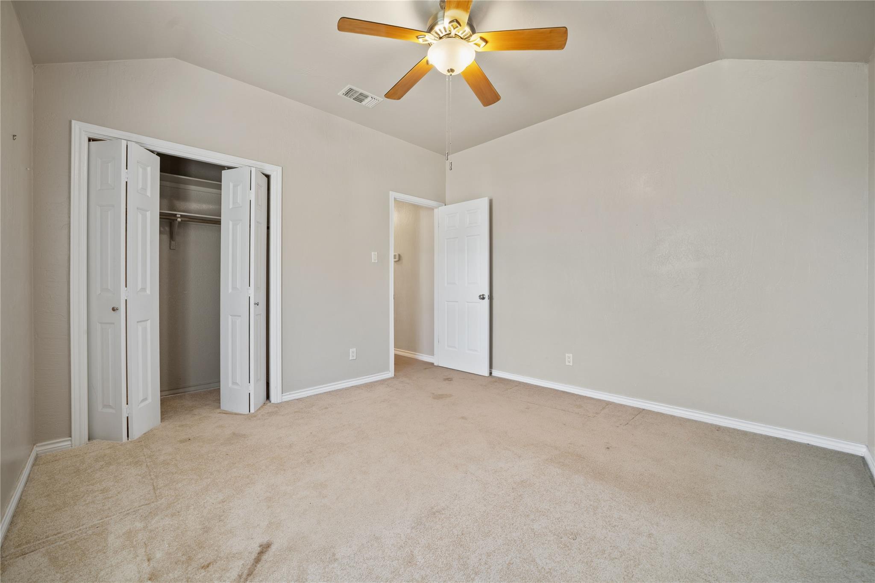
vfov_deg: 81.2
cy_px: 292
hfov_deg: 104.3
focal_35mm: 14
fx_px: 340
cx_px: 438
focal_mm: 14
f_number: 8
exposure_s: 1/6
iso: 100
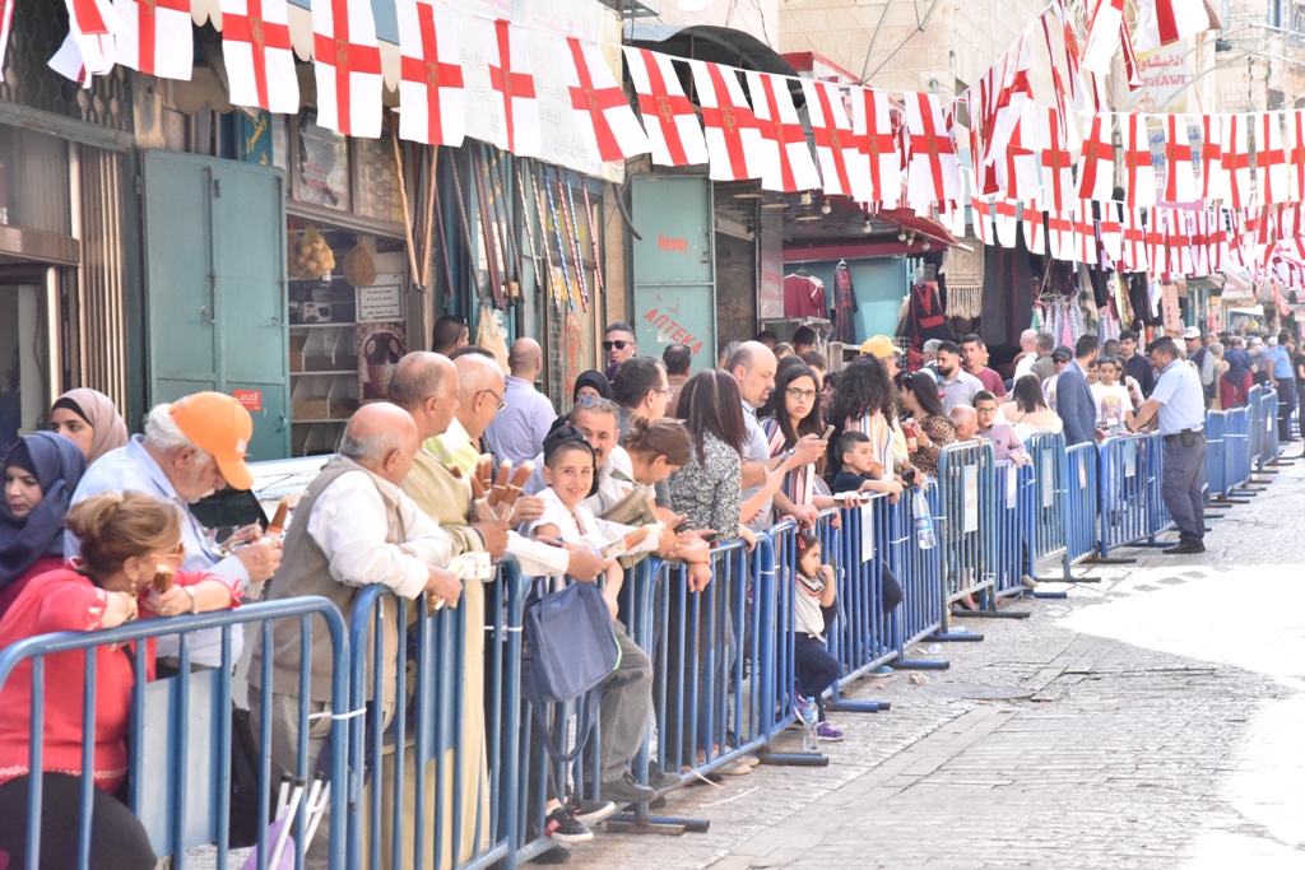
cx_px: 652
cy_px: 435
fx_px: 3081
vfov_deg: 16.1
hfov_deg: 23.9
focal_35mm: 85
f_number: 10
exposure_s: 1/1250
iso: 6400
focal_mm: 85
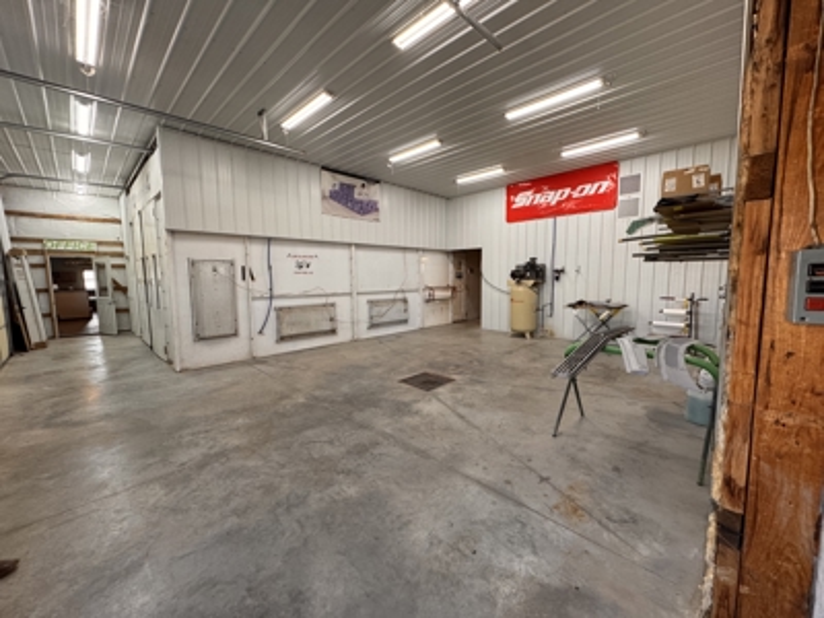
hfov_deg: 102.1
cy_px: 309
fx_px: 333
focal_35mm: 14
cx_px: 412
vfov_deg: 85.7
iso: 200
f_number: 2.2
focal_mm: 2.22
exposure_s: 1/120
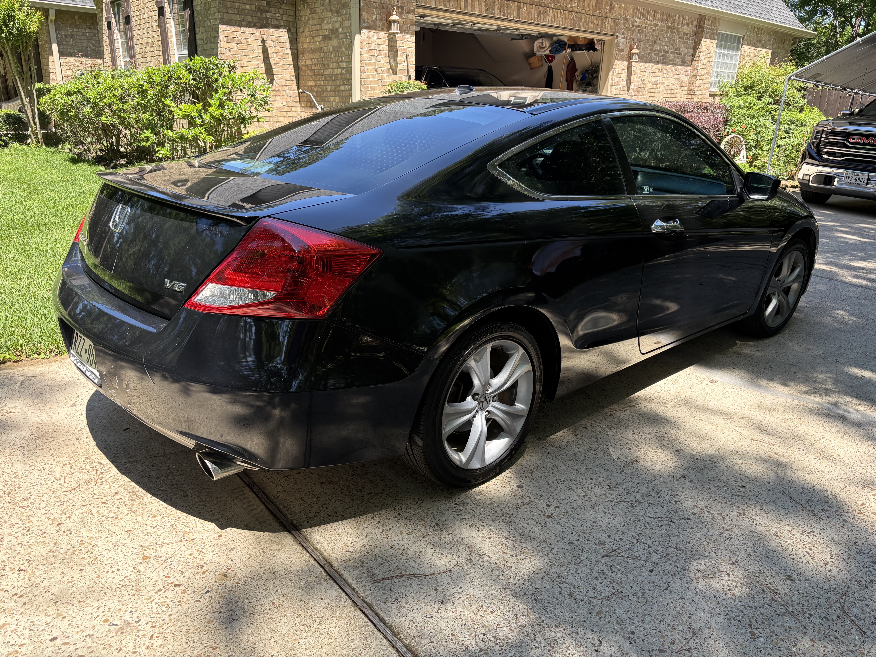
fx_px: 658
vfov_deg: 53.1
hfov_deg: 67.3
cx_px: 438
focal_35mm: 26
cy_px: 328
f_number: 1.6
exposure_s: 1/601
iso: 64
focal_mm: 5.96
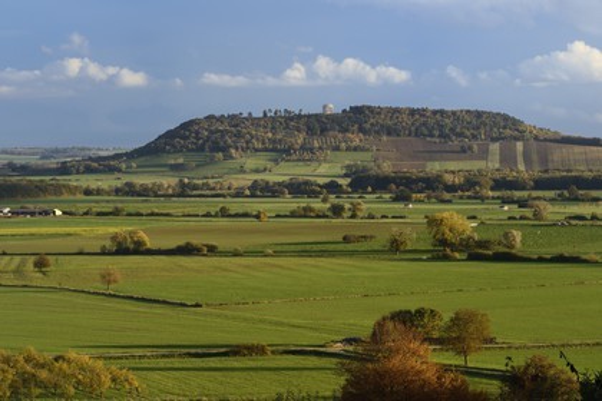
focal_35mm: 105
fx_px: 1756
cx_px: 301
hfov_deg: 19.5
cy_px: 200
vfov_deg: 13.0
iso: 400
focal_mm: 105
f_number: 11
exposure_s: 1/250
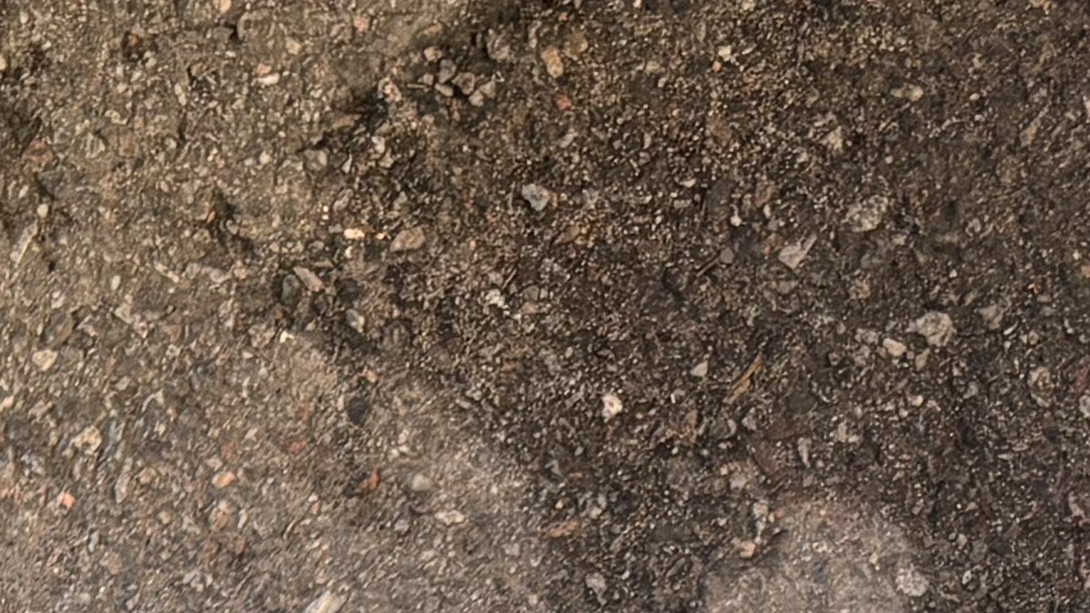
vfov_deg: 8.2
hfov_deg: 15.3
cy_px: 1732
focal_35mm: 130
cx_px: -522
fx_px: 3757
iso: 40
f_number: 1.6
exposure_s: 1/205
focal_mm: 5.96
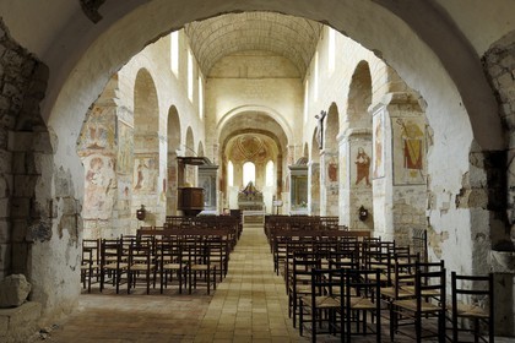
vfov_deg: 67.4
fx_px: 257
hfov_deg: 90.0
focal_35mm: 18
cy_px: 172
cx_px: 258
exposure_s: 1.1
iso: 100
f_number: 9
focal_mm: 12
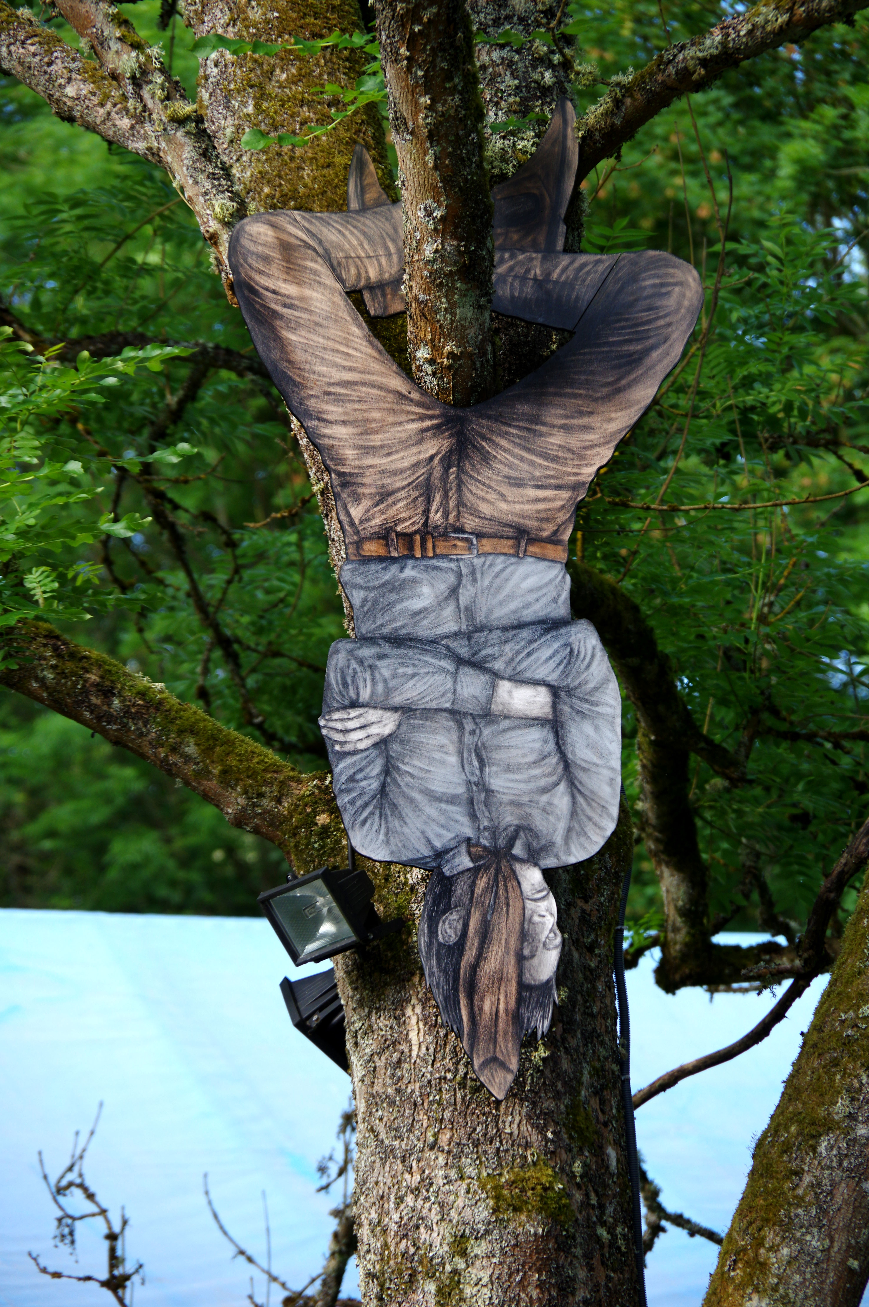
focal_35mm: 202
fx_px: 7327
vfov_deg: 10.2
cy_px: 654
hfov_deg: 6.8
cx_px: 434
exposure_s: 1/200
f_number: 5.6
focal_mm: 135
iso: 200
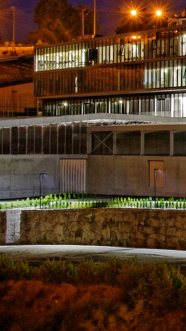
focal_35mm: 118
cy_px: 109
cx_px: 338
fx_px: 1035
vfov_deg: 18.1
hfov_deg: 9.7
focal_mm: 28
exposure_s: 30
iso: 200
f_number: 16
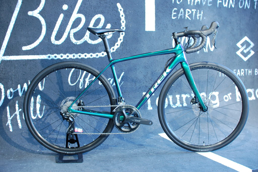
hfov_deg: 43.6
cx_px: 129
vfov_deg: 29.8
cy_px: 86
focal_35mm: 45
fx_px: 322
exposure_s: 1/40
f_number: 3.5
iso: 400
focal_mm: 30
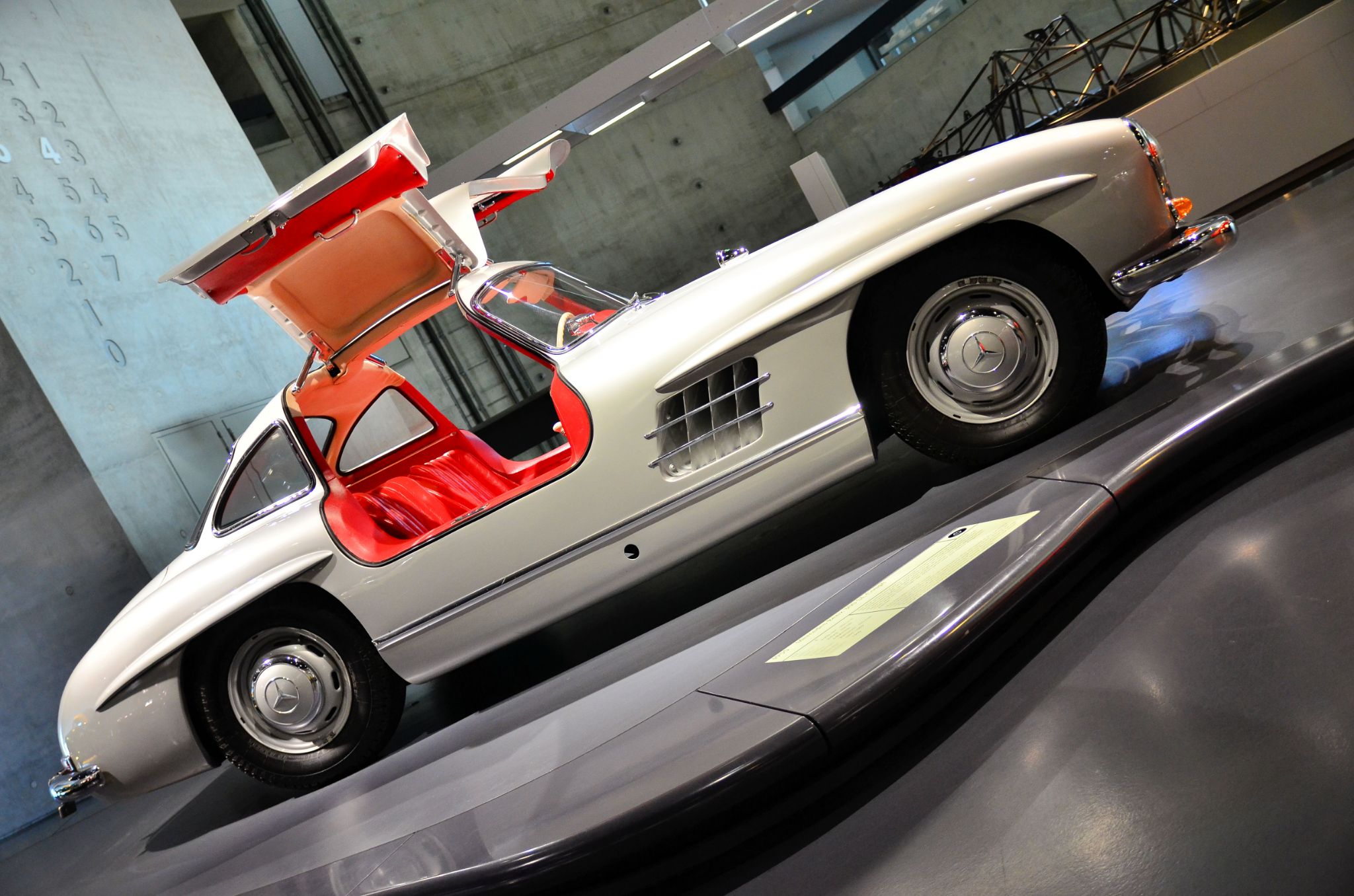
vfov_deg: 34.1
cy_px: 448
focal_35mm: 39
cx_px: 677
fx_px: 1464
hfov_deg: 49.6
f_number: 3.2
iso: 800
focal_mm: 26
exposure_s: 1/125
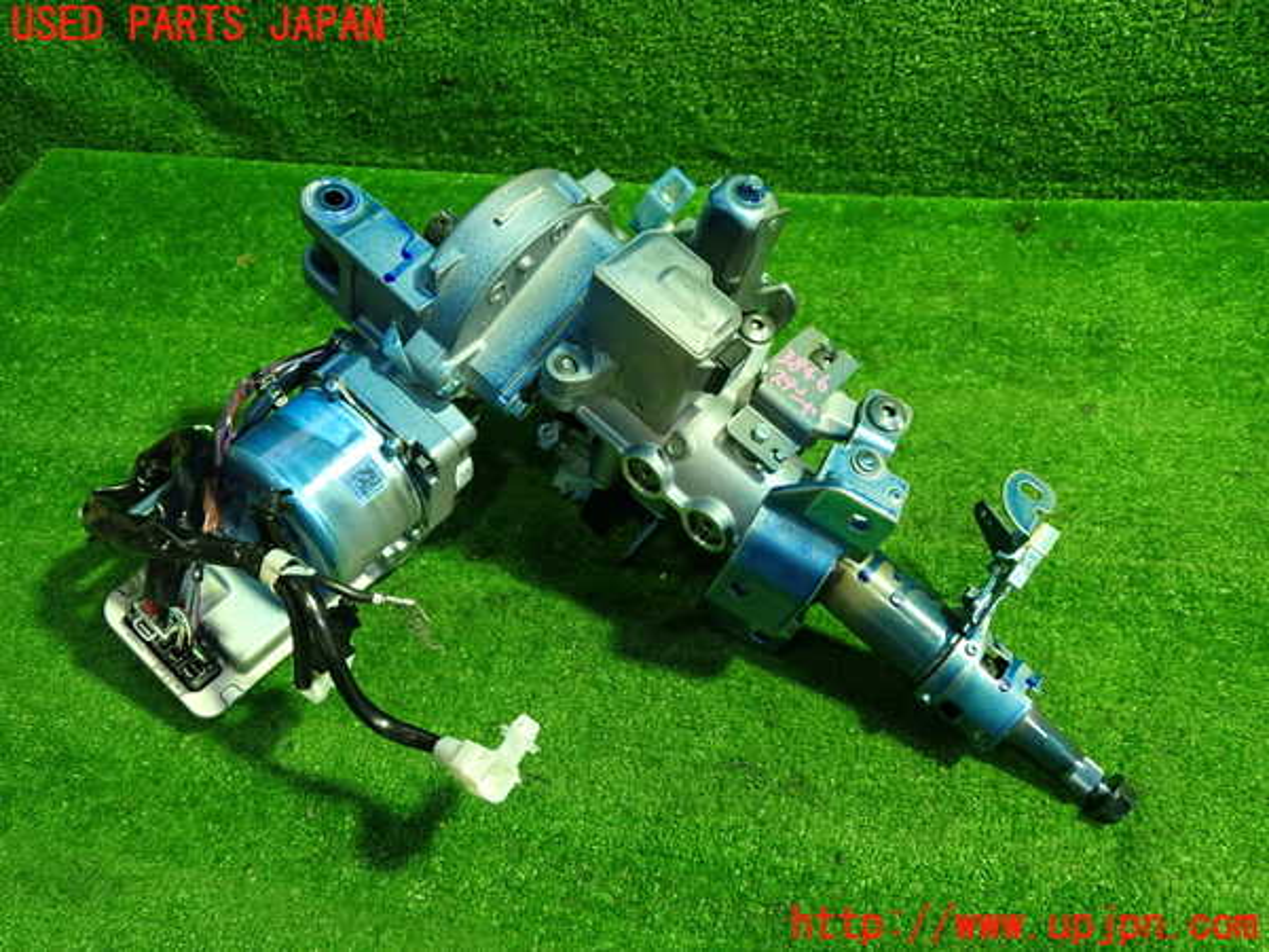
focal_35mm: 30
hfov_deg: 60.0
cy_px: 476
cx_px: 634
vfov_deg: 46.8
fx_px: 1100
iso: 320
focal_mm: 5.4
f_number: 2.3
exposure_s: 1/30
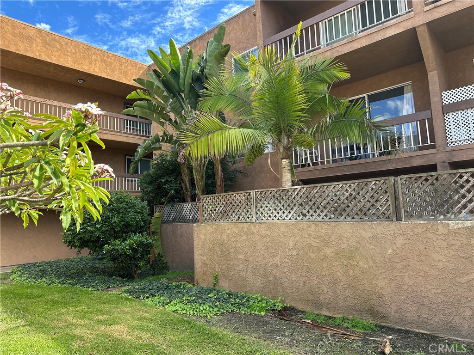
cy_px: 178
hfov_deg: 71.6
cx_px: 237
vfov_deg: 56.8
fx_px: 329
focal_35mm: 24
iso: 80
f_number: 1.78
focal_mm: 6.86
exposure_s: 1/680
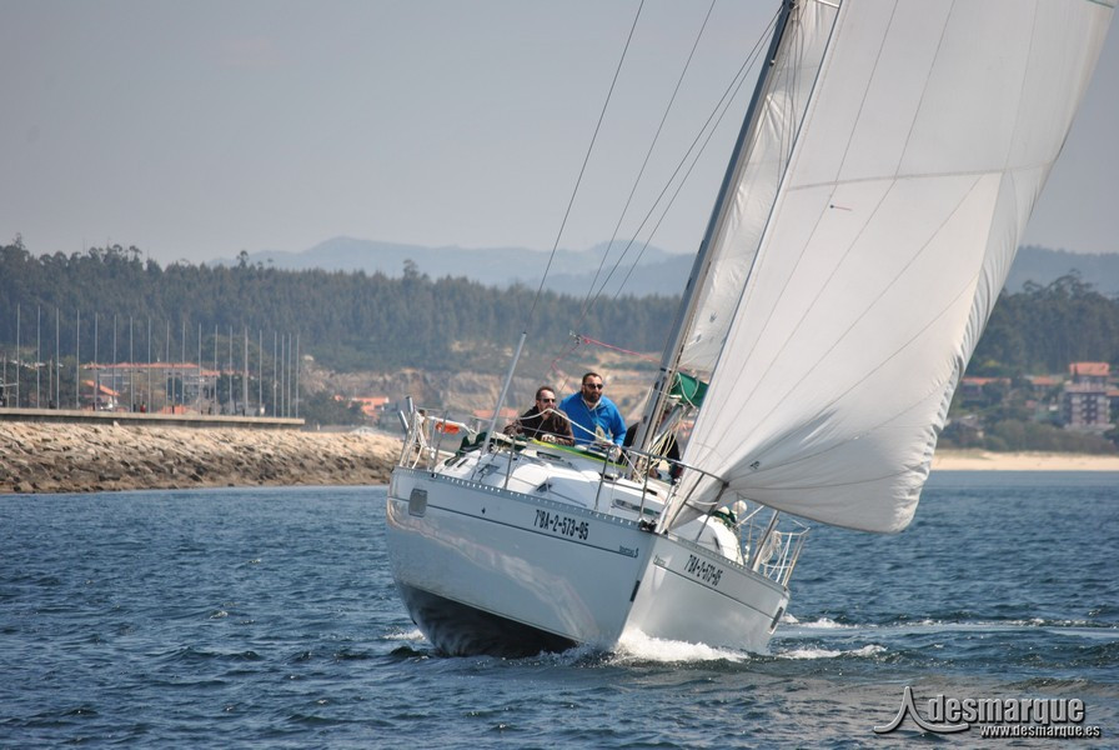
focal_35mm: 248
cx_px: 560
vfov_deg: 5.6
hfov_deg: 8.3
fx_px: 7703
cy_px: 375
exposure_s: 1/1000
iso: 200
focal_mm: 165
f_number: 5.3
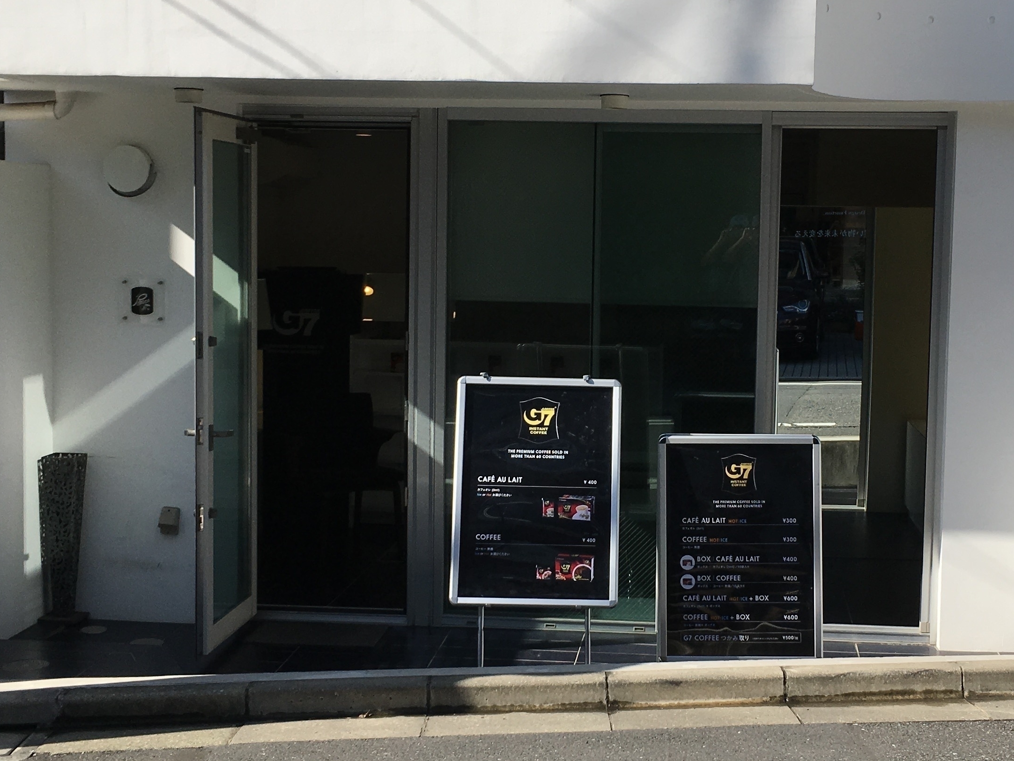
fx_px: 1582
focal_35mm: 54
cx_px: 594
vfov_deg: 27.0
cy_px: 348
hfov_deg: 35.4
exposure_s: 1/1570
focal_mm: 4.15
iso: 25
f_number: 2.2
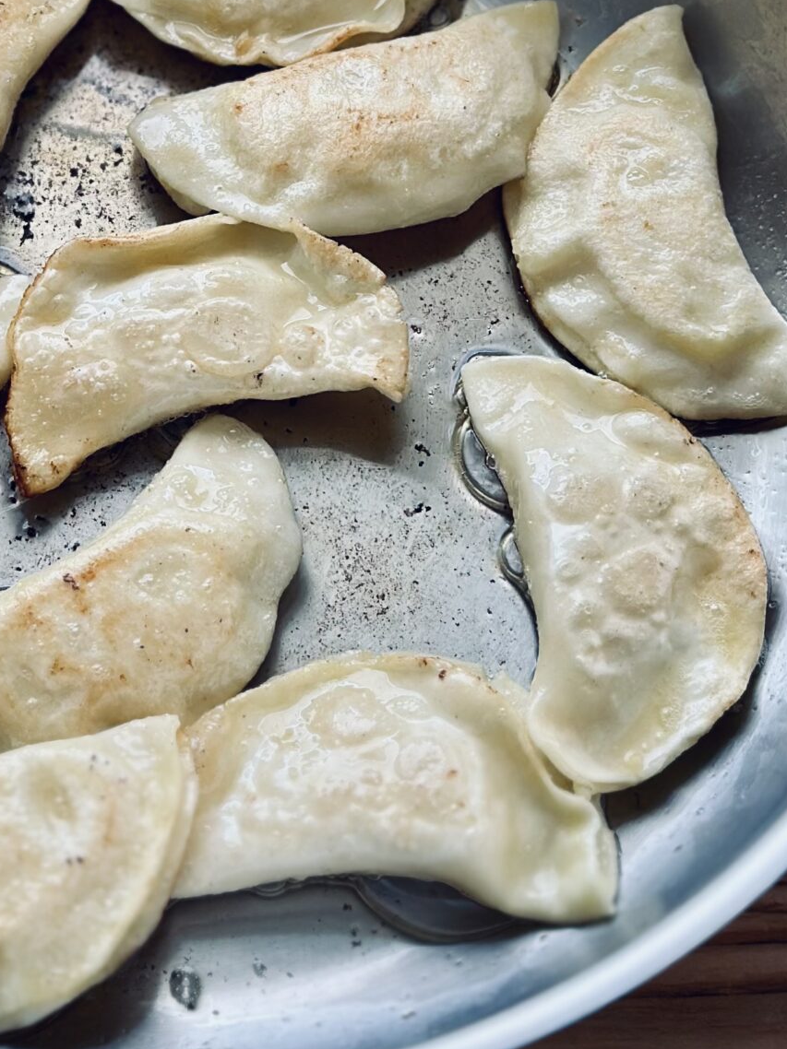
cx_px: 140
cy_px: 143
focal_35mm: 108
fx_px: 3275
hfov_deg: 13.6
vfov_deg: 18.0
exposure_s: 1/111
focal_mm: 6.86
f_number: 1.78
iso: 125
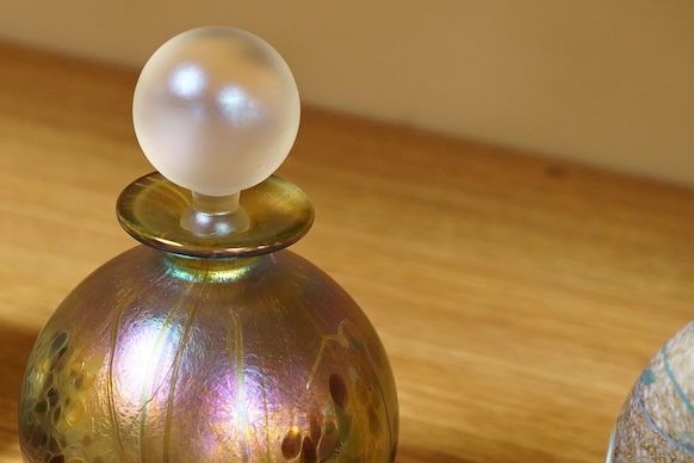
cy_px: 393
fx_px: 1677
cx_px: 222
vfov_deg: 15.6
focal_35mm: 87
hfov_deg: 23.3
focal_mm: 30
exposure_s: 1/125
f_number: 7.1
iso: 2000
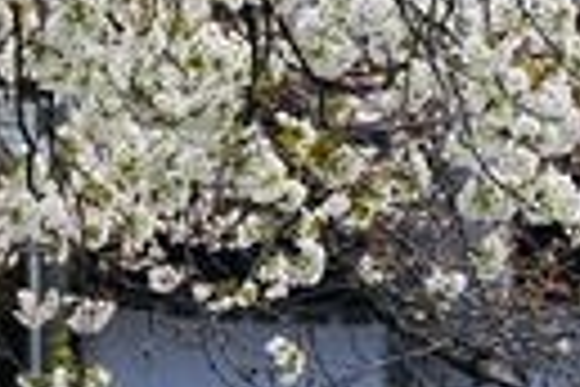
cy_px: -191
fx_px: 12324
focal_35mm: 765
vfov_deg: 1.8
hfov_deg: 2.7
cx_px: 207
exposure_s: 1/250
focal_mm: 247
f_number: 5.6
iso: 160
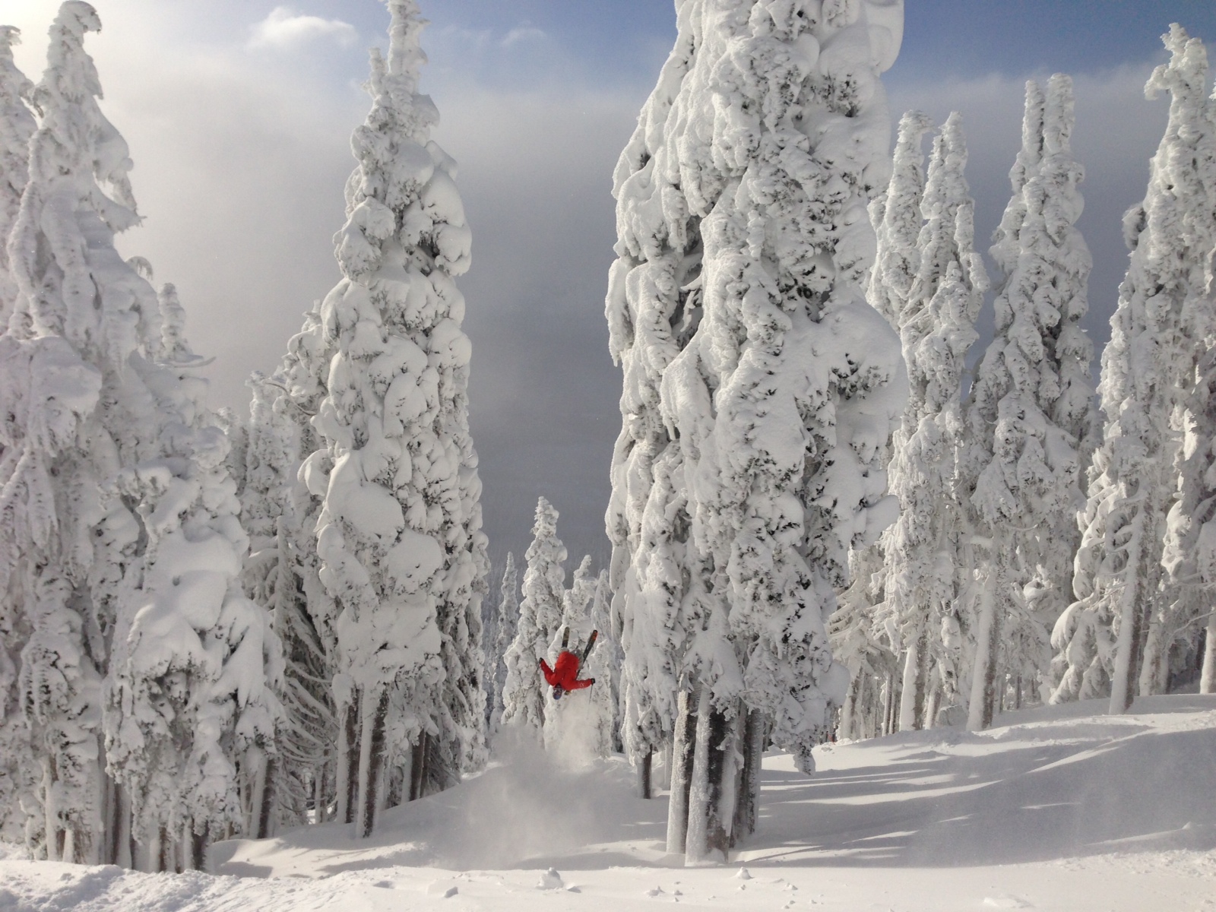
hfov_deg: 55.4
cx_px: 608
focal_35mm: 33
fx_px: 1159
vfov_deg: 42.9
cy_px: 456
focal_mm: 4.13
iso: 50
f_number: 2.4
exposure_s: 1/4525
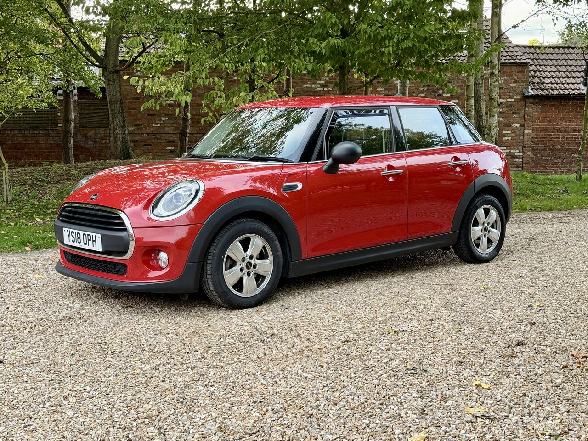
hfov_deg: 39.7
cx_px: 294
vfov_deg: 30.3
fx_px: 815
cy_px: 220
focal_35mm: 48
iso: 64
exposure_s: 1/121
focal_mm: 6.76
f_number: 1.78
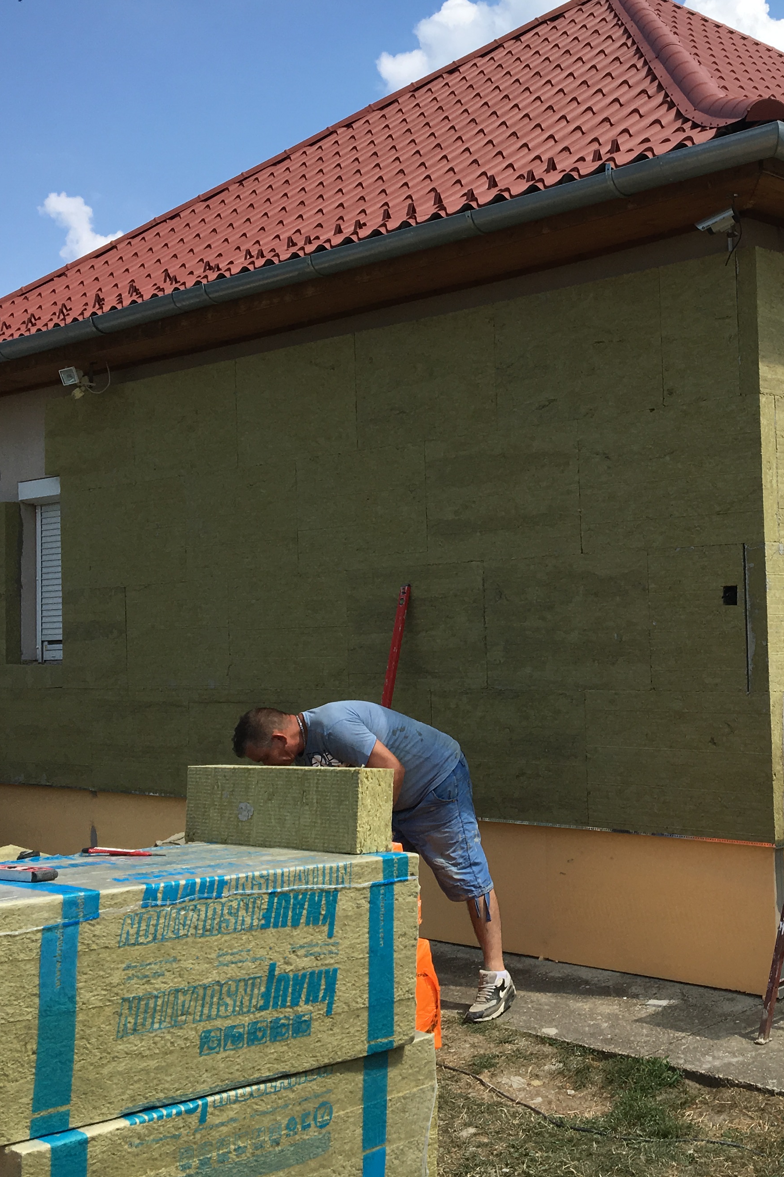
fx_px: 1503
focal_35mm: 46
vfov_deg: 42.7
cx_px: 657
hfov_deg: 28.4
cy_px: 521
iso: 25
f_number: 2.2
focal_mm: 4.15
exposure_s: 1/1972
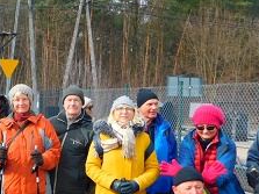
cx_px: -21
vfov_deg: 22.2
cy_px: 121
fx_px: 494
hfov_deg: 27.1
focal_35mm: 66
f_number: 3
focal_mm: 4
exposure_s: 1/640
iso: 125
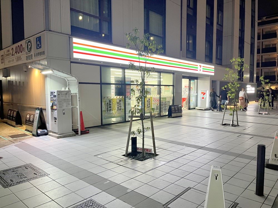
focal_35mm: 26
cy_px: 104
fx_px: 209
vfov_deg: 53.1
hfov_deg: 67.3
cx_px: 139
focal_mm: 5.1
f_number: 1.6
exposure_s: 1/60
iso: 320
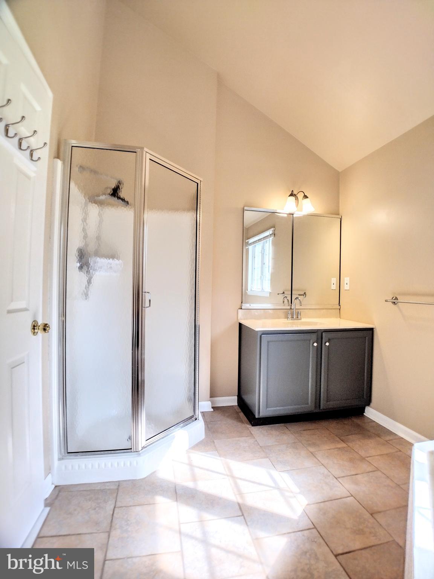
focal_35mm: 27
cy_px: 290
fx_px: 451
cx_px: 217
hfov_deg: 51.4
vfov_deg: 65.3
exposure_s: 1/177
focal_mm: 4.71
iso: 100
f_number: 1.7
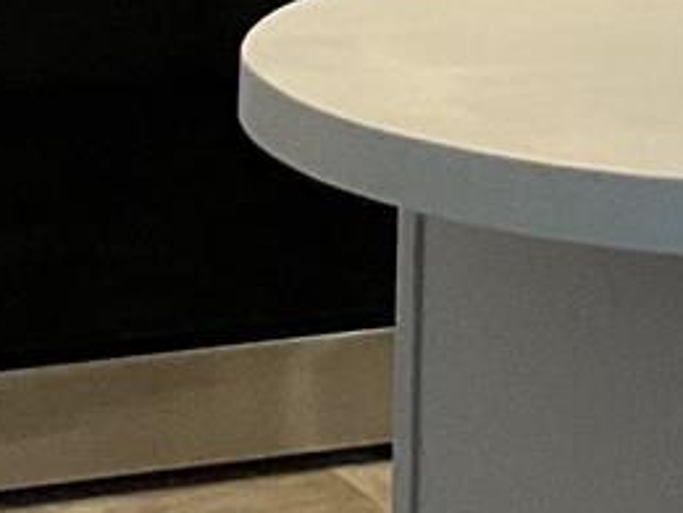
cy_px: -408
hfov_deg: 8.7
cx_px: 363
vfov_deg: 6.4
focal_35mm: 228
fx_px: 4499
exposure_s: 1/60
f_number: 1.8
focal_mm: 3
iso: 160
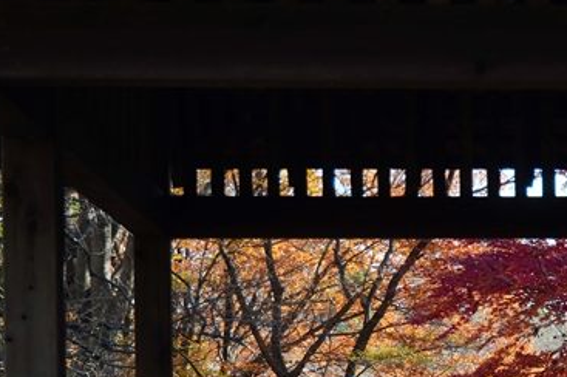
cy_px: 387
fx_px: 2287
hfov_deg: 14.1
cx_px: 454
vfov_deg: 9.4
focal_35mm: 145
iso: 100
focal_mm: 44.4
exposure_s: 1/100
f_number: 5.6
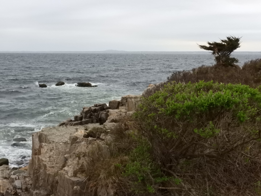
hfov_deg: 38.2
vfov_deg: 29.1
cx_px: 130
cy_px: 98
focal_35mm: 50
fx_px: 377
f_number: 6.3
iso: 1600
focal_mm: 9
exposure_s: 1/1600
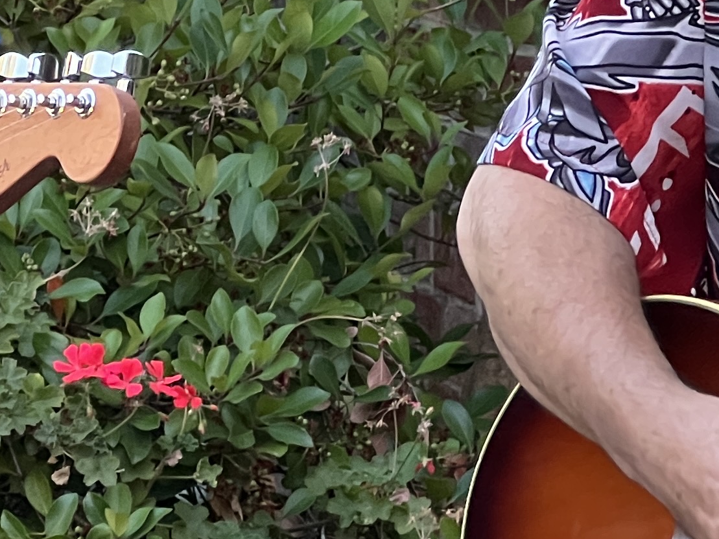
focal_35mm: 280
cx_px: 384
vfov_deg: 5.3
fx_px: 5816
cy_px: -45
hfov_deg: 7.1
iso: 160
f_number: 2.8
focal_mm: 9
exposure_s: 1/99
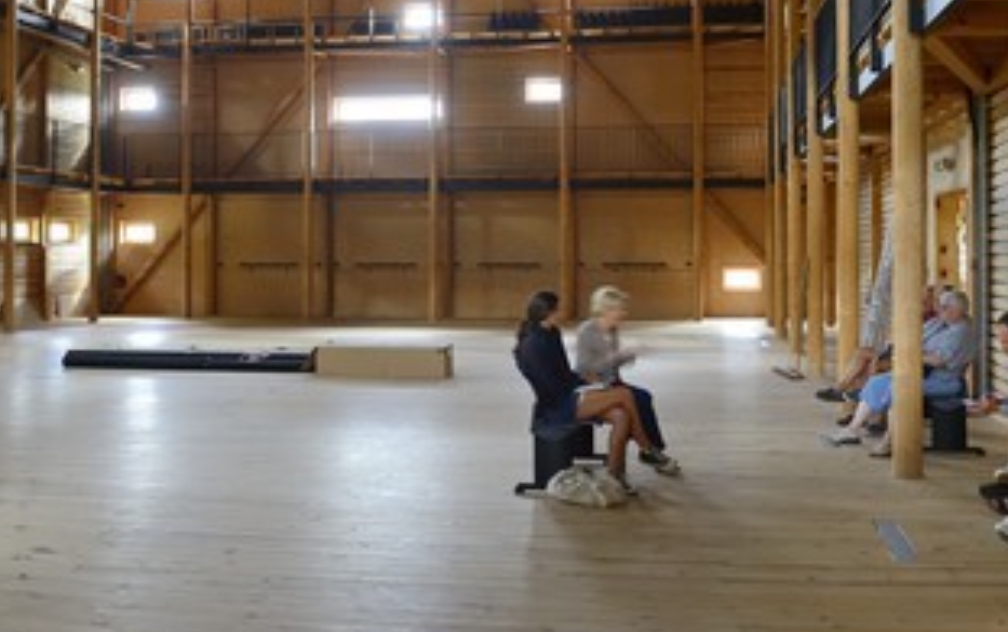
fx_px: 907
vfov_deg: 37.9
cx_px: 613
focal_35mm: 33
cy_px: 201
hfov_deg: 57.6
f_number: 6.3
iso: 200
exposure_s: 1/1.67
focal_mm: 24
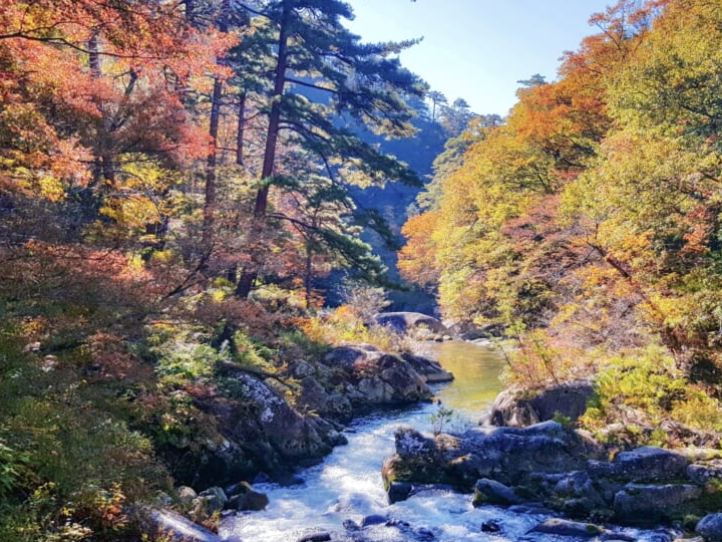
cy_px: 256
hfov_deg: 49.6
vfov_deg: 38.7
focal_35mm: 37
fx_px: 772
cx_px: 459
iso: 40
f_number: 1.7
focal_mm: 4.2
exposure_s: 1/1700
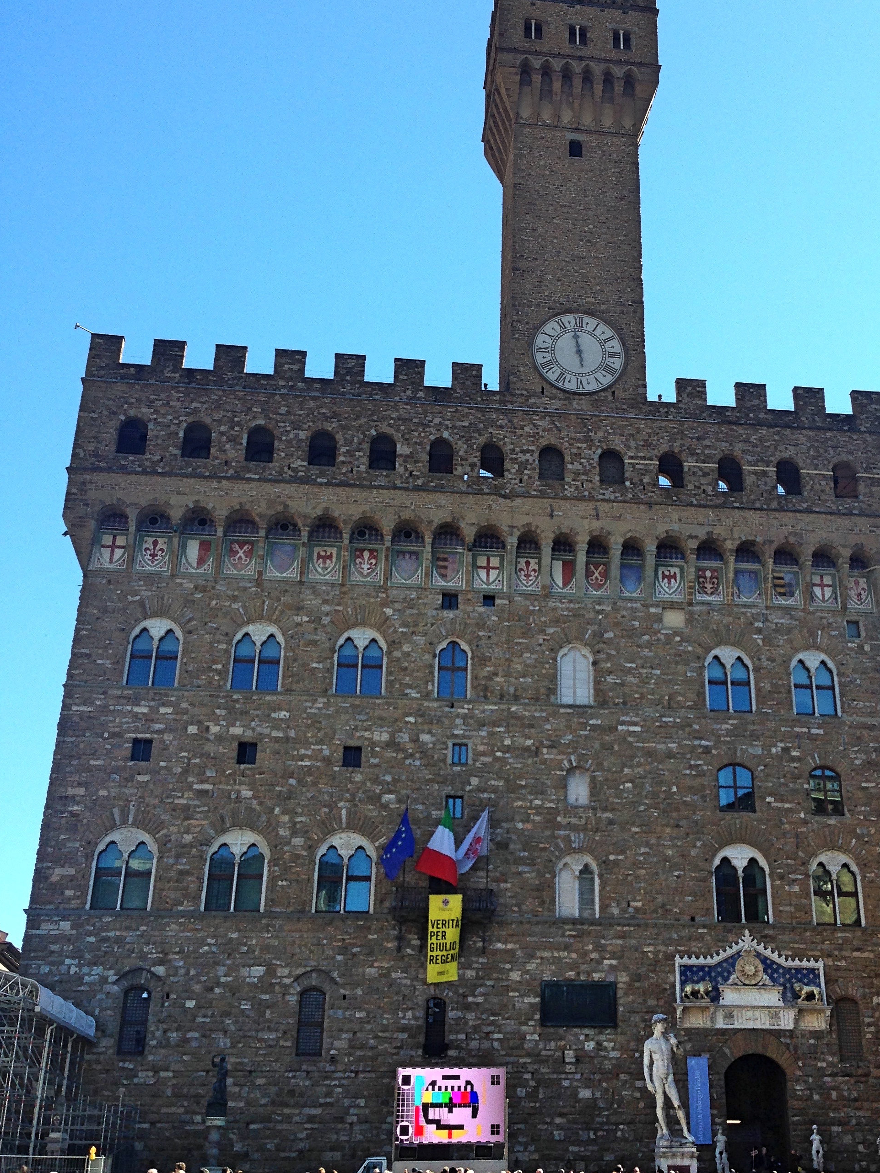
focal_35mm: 42
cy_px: 505
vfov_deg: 44.7
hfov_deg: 34.1
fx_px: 1424
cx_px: 558
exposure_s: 1/609
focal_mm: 4.12
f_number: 2.4
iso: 50
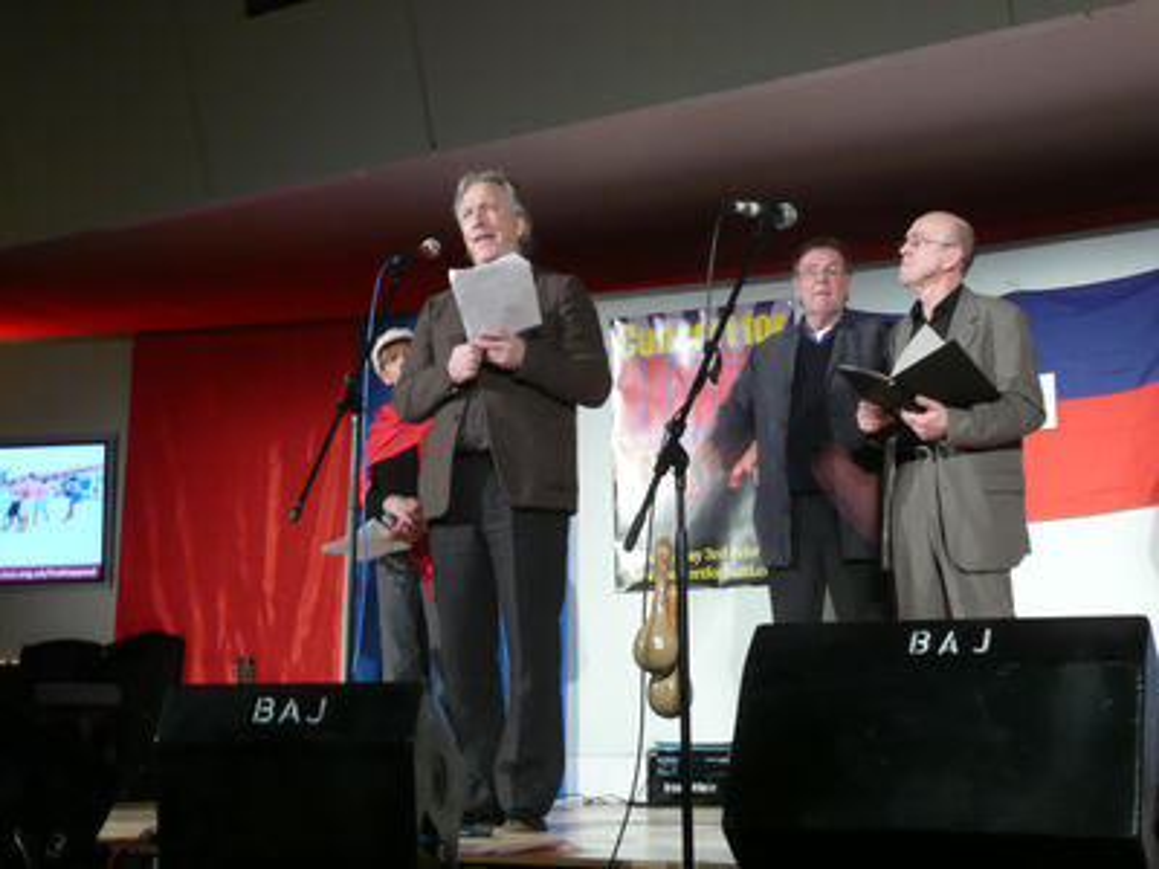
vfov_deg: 25.2
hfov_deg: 33.2
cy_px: 434
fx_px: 1942
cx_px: 580
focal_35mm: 58
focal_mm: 9.5
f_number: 4.4
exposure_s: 1/6
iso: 200
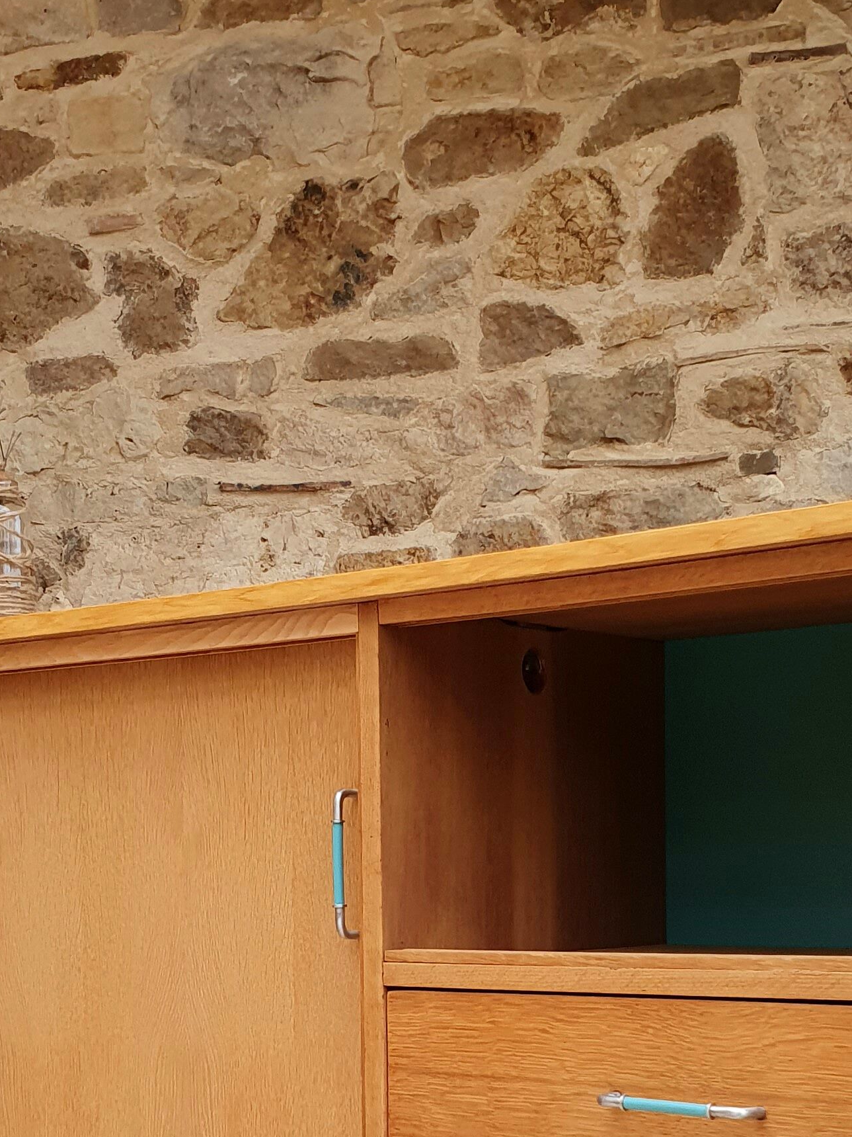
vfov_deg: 30.8
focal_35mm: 61
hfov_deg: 24.0
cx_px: 403
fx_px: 2002
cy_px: 929
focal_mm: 4.32
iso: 125
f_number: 2.4
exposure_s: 1/100
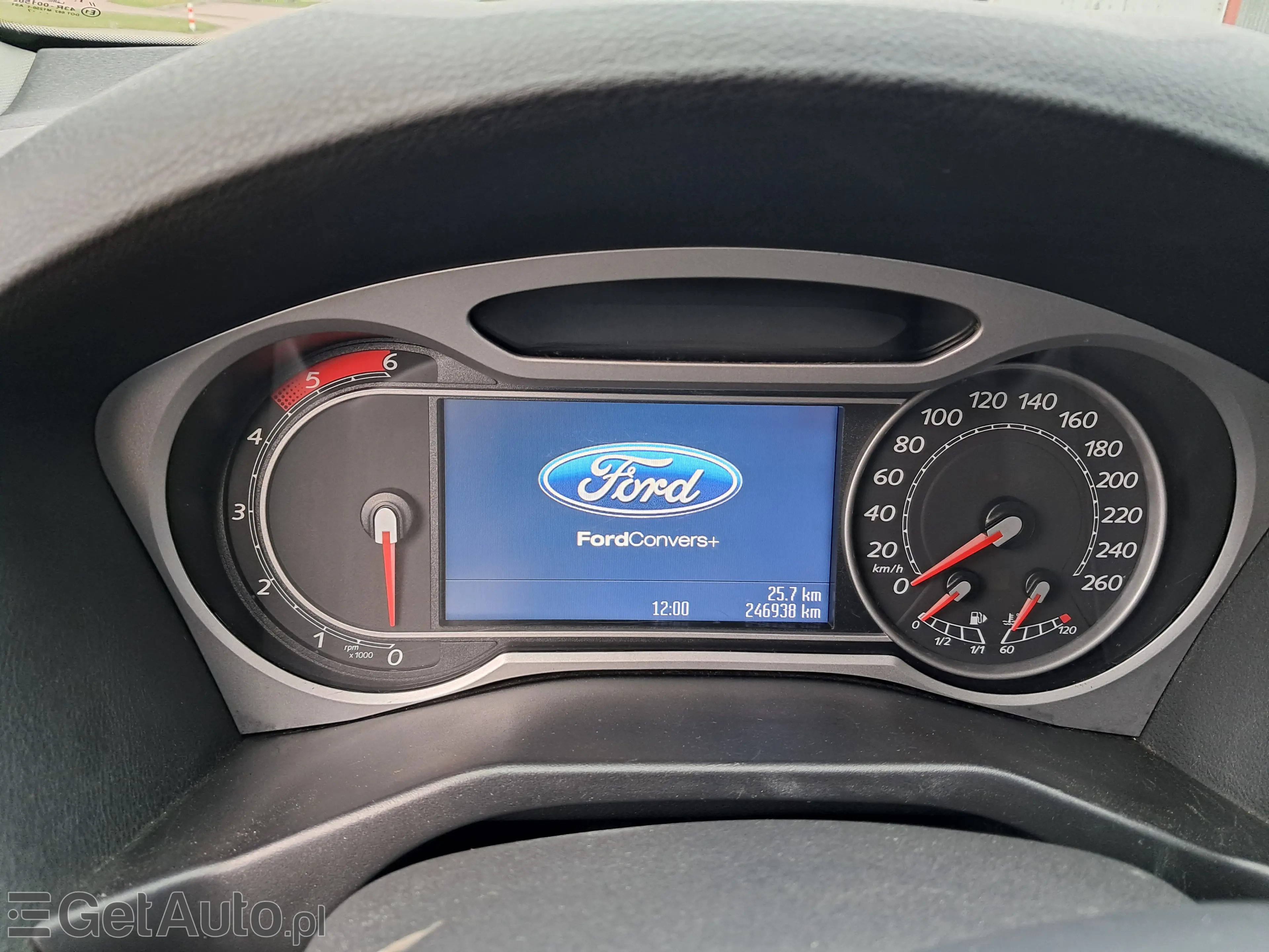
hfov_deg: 65.3
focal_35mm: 27
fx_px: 990
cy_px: 476
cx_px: 634
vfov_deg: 51.4
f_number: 1.8
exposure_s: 1/50
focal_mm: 4
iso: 250
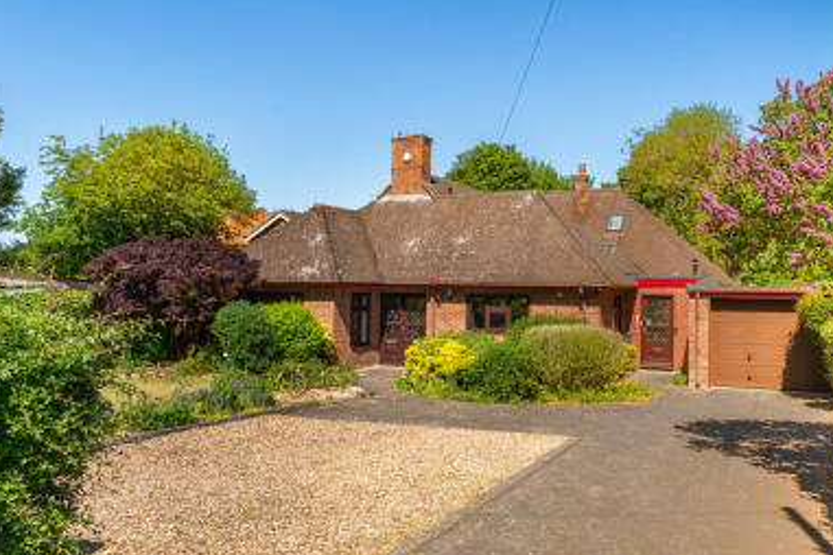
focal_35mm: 30
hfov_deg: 61.7
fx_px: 694
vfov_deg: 43.5
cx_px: 472
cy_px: 307
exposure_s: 1/320
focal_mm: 24
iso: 100
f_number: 8
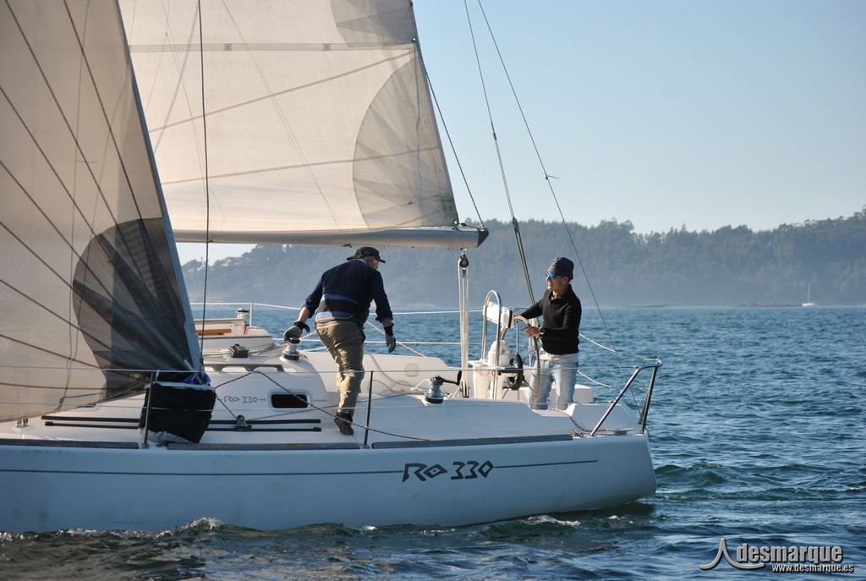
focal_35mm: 138
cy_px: 290
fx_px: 3326
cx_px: 433
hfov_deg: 14.8
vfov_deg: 10.0
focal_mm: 92
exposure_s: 1/500
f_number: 5.6
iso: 110
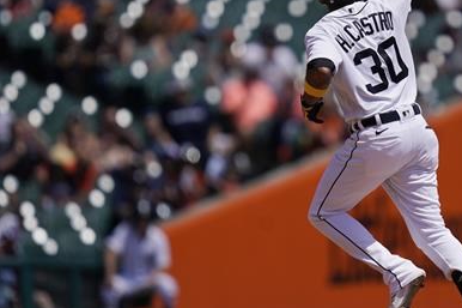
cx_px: 388
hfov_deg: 2.2
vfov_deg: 1.5
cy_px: 104
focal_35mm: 942
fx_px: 12083
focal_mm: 560
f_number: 4
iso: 800
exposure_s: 1/16000
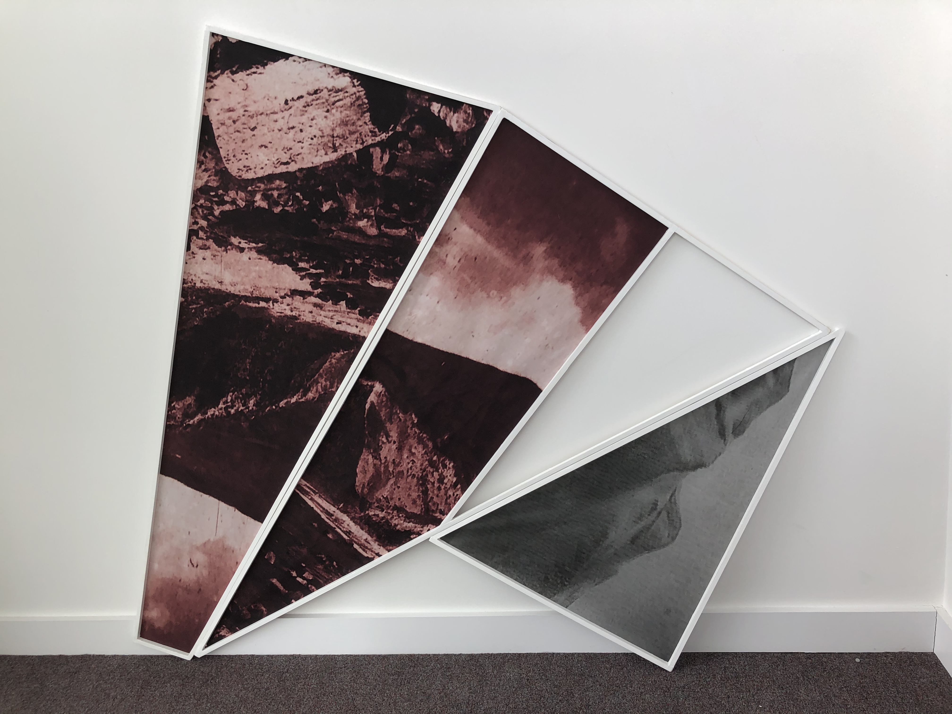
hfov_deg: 63.4
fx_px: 770
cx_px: 476
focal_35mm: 28
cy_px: 357
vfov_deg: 49.7
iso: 25
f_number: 1.8
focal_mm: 3.99
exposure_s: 1/120
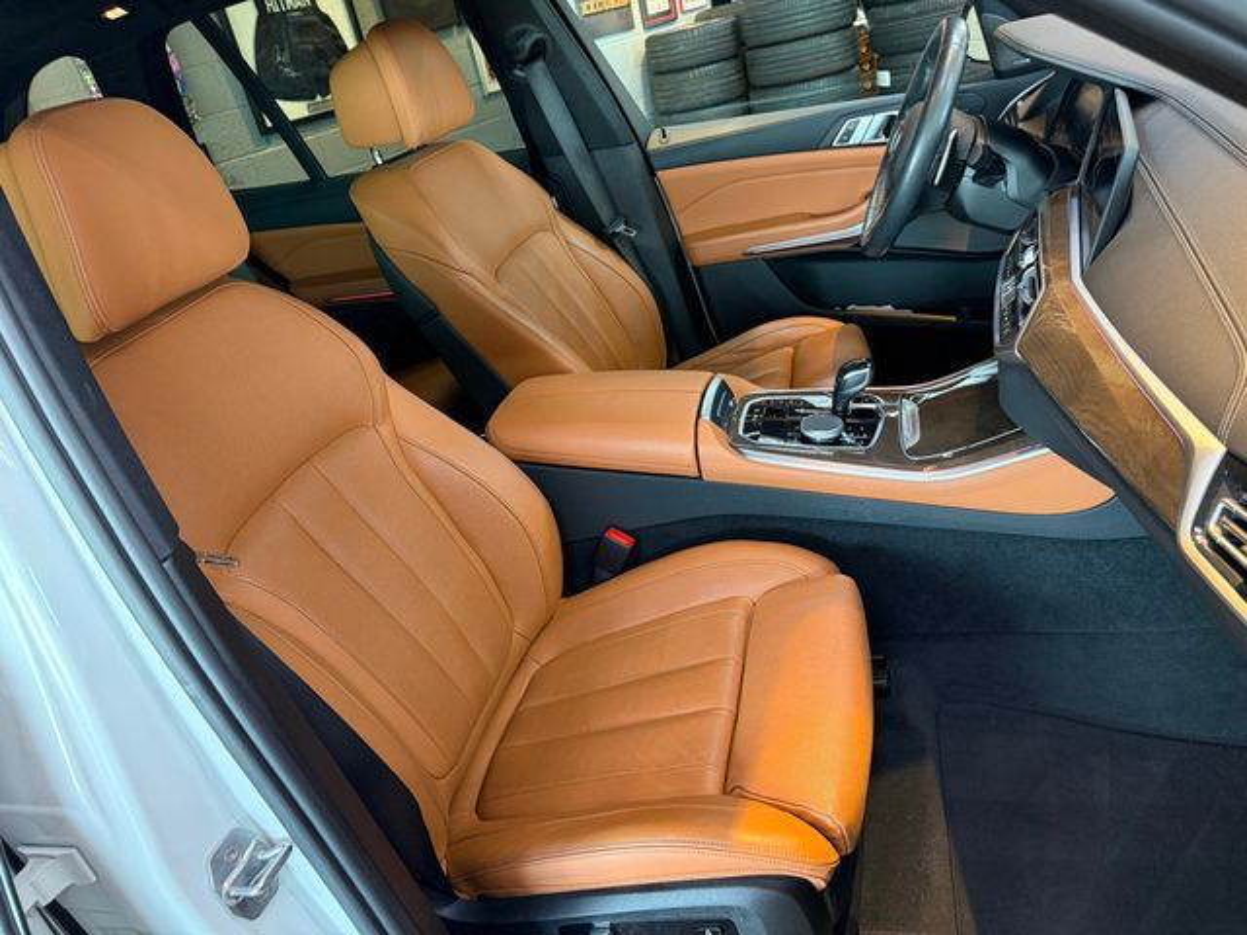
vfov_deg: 56.8
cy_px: 468
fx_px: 865
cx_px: 624
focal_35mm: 24
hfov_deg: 71.6
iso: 400
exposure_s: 1/60
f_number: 1.78
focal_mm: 6.76
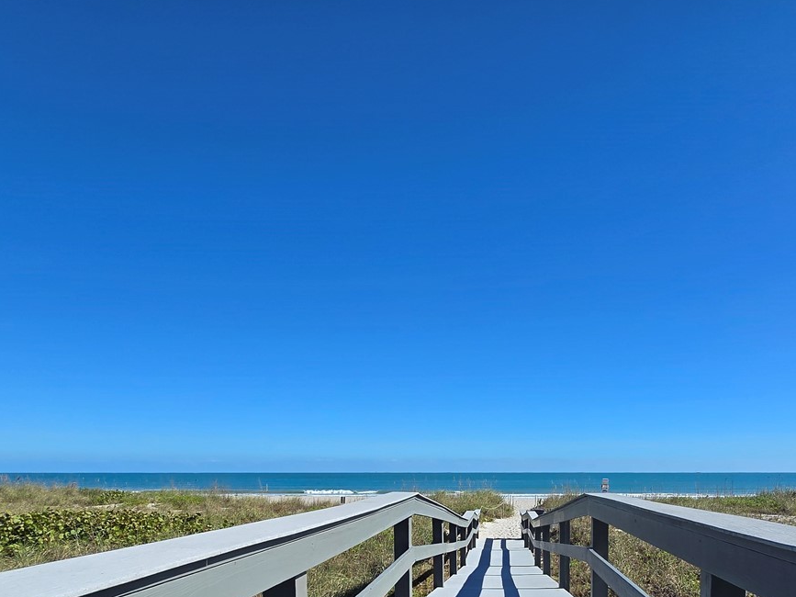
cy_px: 523
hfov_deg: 70.8
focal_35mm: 24
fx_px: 552
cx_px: 482
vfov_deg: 51.1
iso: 50
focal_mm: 2.2
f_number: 2.2
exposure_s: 1/3540
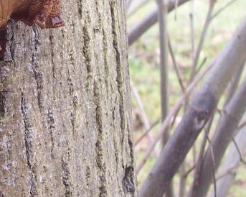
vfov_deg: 13.4
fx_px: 808
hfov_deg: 16.9
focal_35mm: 111
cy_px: -47
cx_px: -5
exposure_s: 1/45
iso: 100
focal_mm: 8
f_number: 3.4
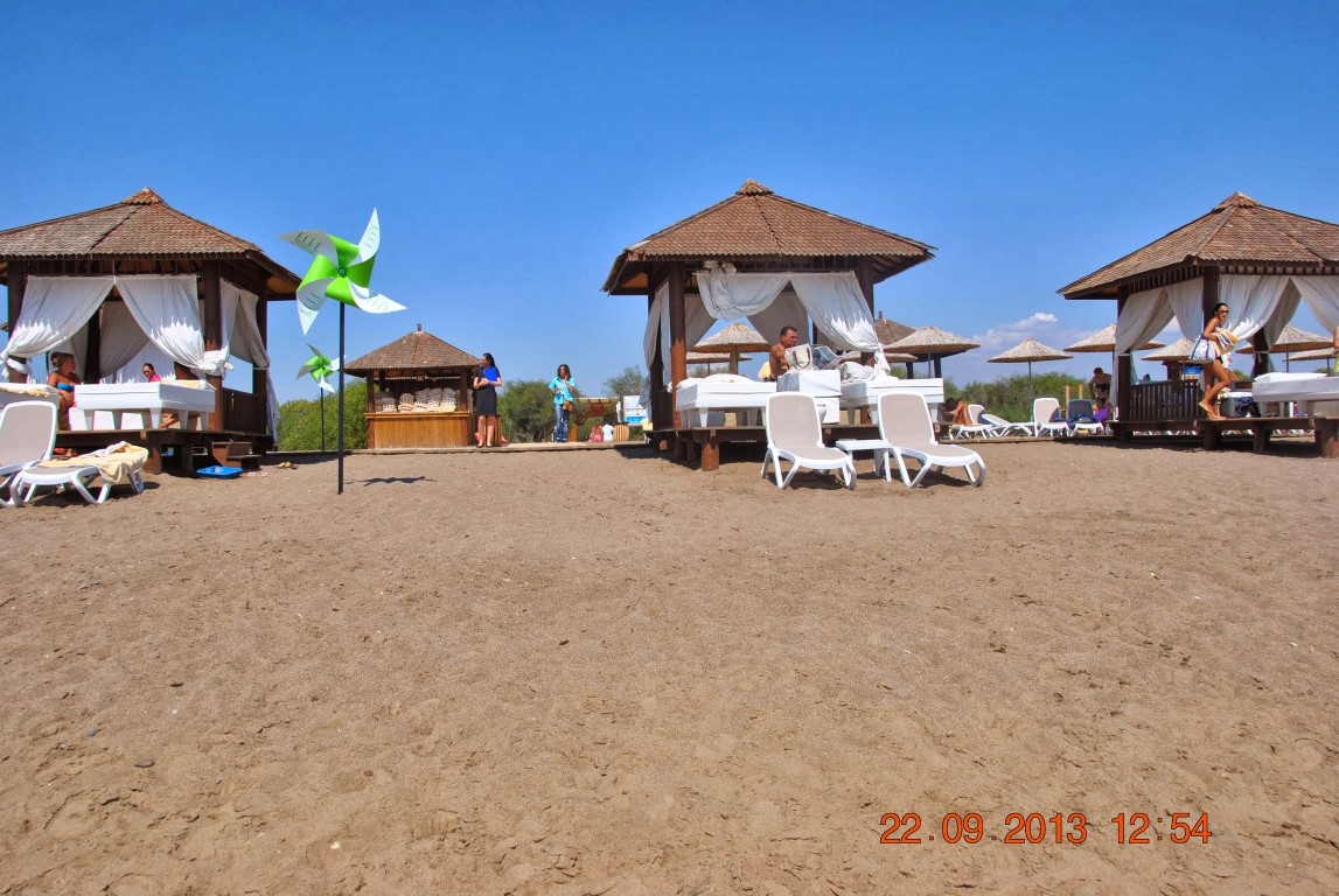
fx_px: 1117
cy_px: 448
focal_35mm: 30
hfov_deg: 61.9
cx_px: 670
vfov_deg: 43.7
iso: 100
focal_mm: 20
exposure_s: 1/320
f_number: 9
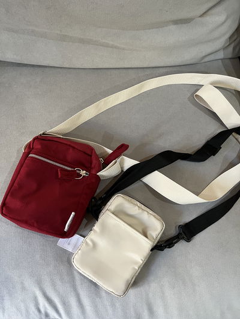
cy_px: 160
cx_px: 120
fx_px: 240
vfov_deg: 67.3
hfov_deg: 53.1
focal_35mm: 26
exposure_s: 1/60
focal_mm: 5.1
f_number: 1.6
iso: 320
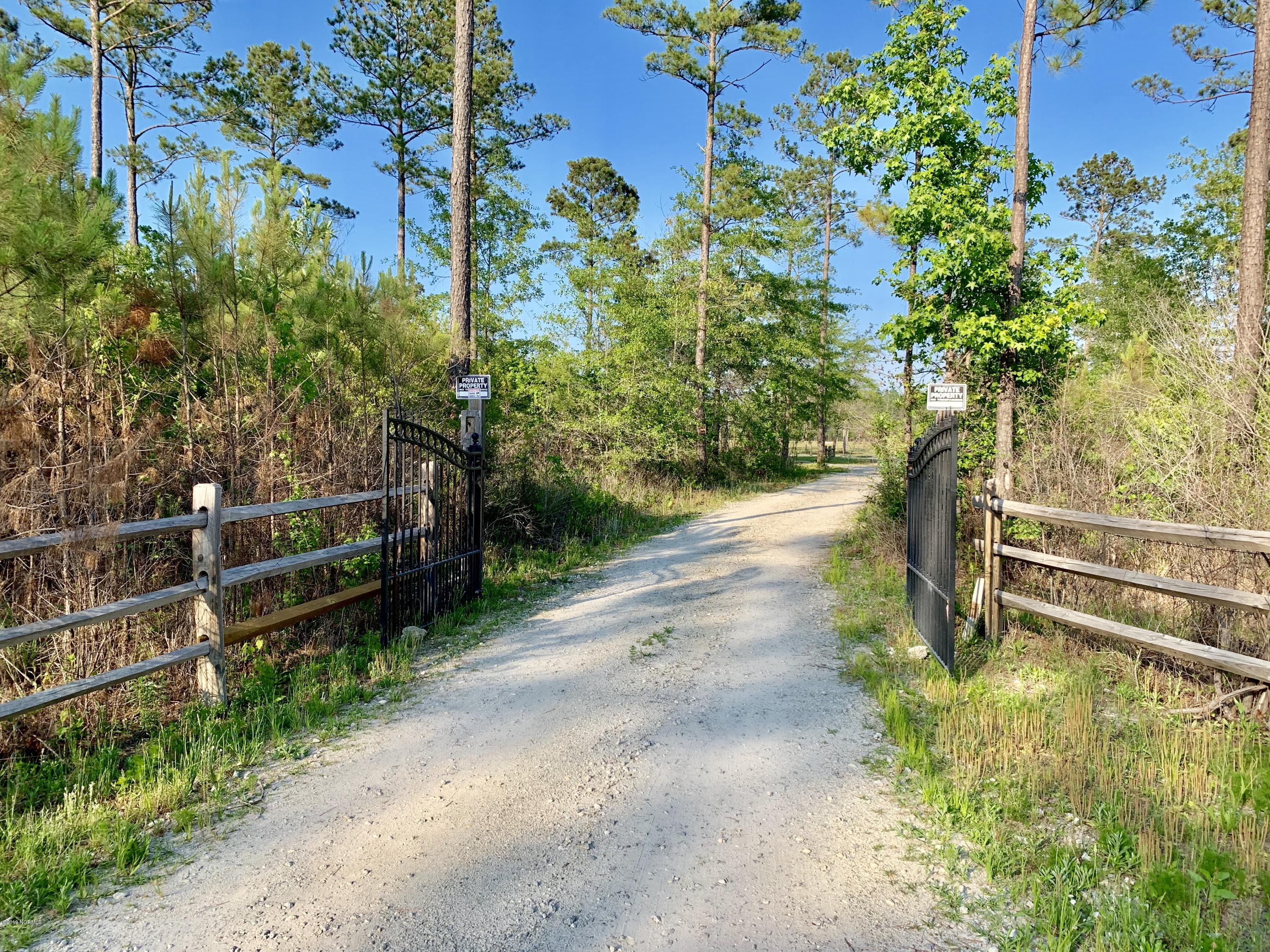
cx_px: 635
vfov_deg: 53.1
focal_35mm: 26
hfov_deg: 67.3
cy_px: 476
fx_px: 954
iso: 25
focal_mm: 4.25
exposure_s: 1/1111
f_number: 1.8
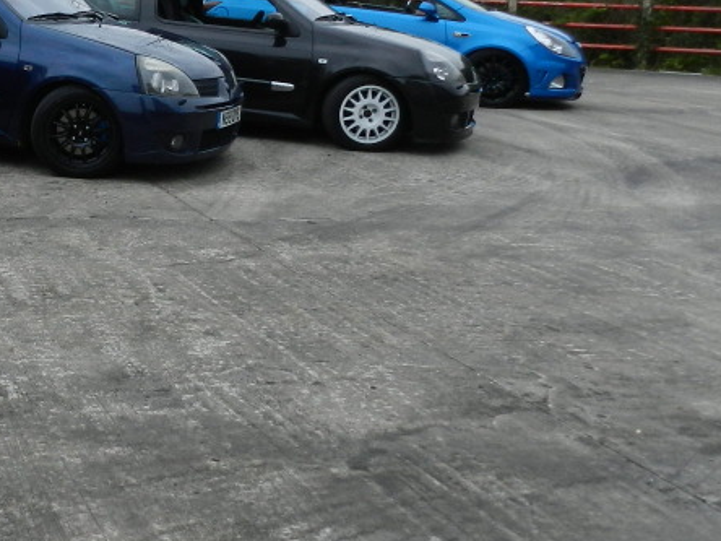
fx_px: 1104
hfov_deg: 32.4
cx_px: -44
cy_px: 115
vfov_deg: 27.0
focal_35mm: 53
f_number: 3.4
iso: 220
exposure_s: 1/30
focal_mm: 4
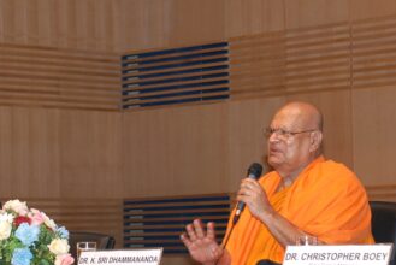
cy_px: 143
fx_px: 1563
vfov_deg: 9.7
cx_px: 217
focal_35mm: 142
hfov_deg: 14.4
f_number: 5.6
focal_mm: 52
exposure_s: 1/30
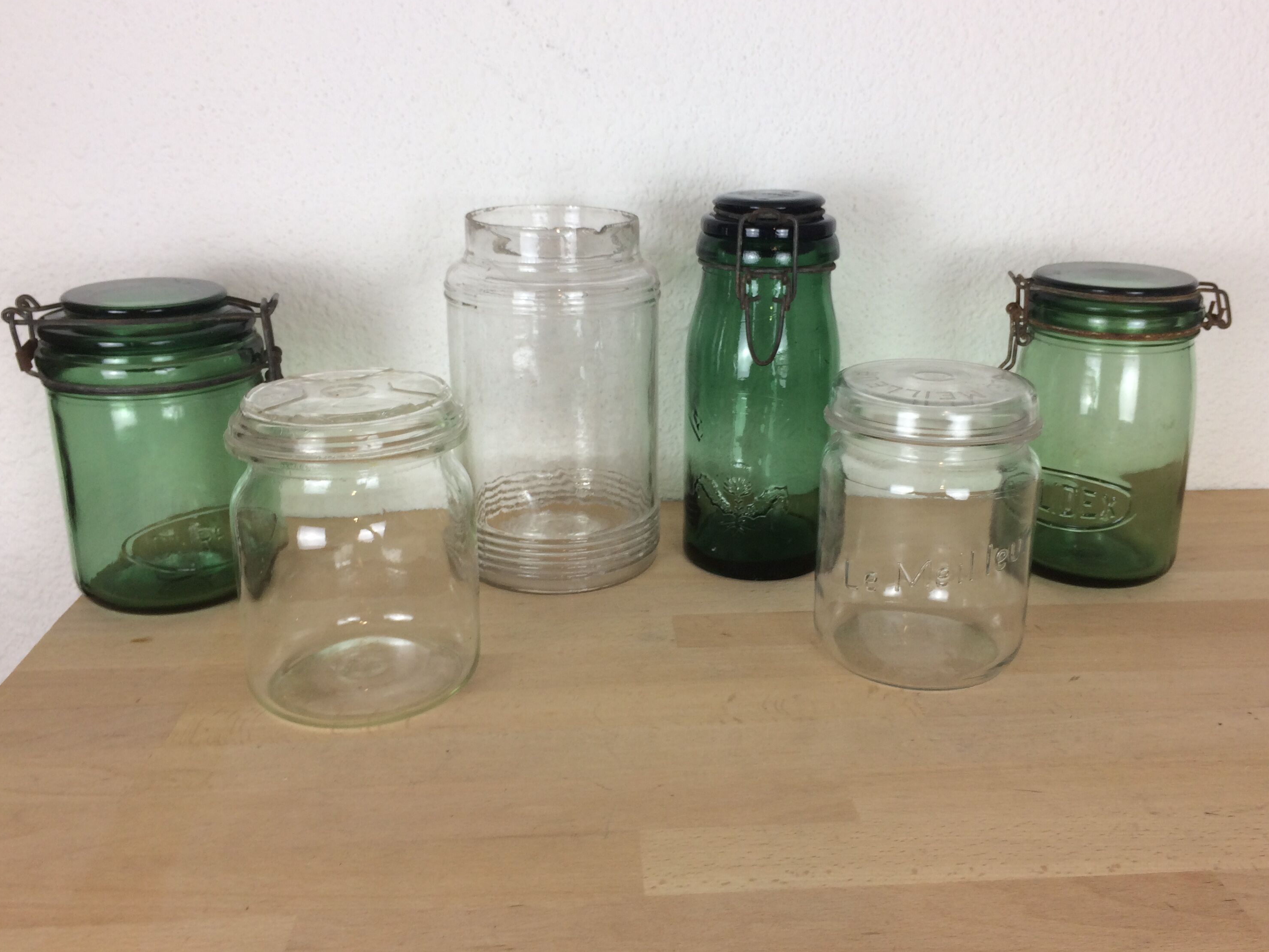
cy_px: 458
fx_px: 1173
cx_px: 676
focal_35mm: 32
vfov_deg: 44.2
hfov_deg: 56.8
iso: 40
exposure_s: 1/50
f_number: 2.2
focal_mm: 4.15
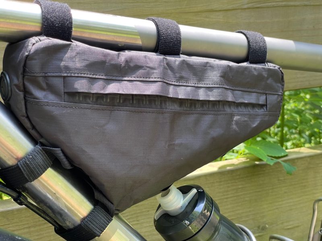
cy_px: 120
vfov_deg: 28.0
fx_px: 484
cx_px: 161
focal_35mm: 52
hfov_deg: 36.8
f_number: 2
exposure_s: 1/99
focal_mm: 6
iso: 64
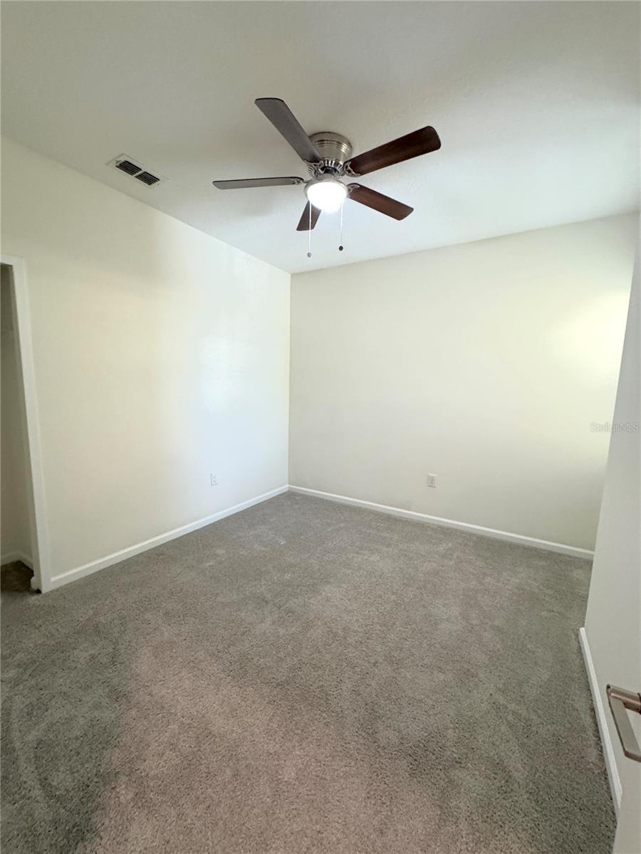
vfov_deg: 102.1
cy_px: 427
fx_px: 346
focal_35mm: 14
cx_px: 320
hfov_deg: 85.7
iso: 320
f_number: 2.2
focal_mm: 2.22
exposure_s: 1/60
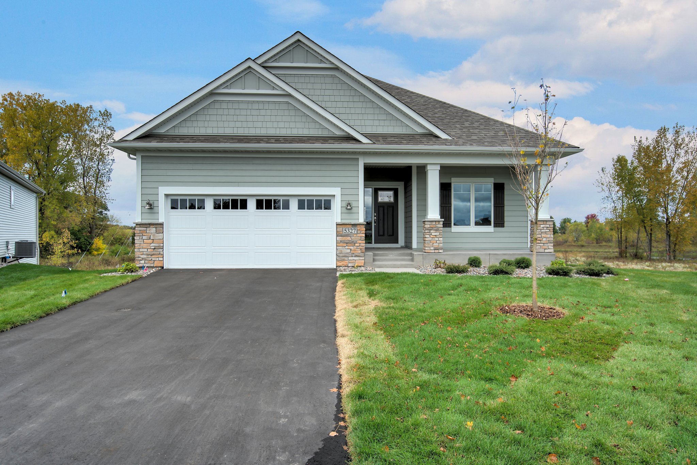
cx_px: 348
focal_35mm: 25
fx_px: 484
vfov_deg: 51.3
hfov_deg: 71.5
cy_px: 232
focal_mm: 25
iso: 100
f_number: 8
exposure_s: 1/160
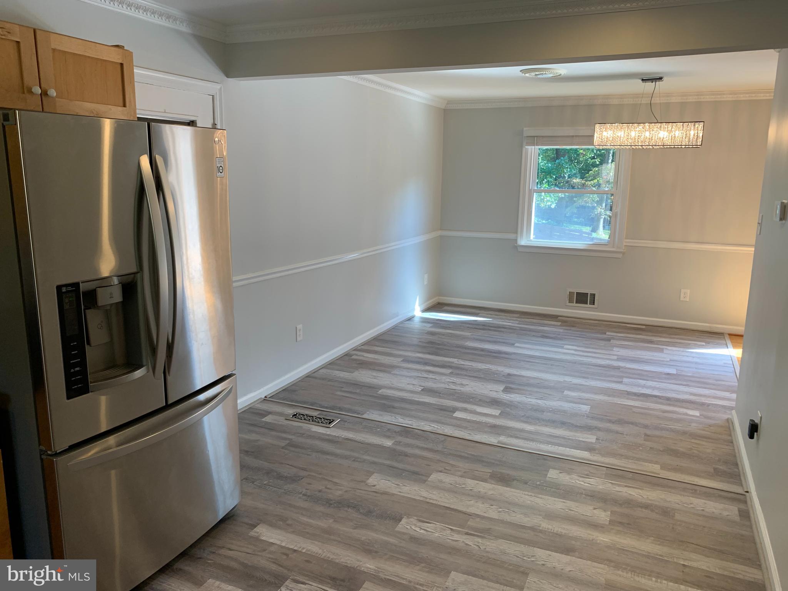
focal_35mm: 26
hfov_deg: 67.3
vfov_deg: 53.1
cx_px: 394
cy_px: 296
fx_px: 592
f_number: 1.8
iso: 80
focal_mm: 4.25
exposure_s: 1/120
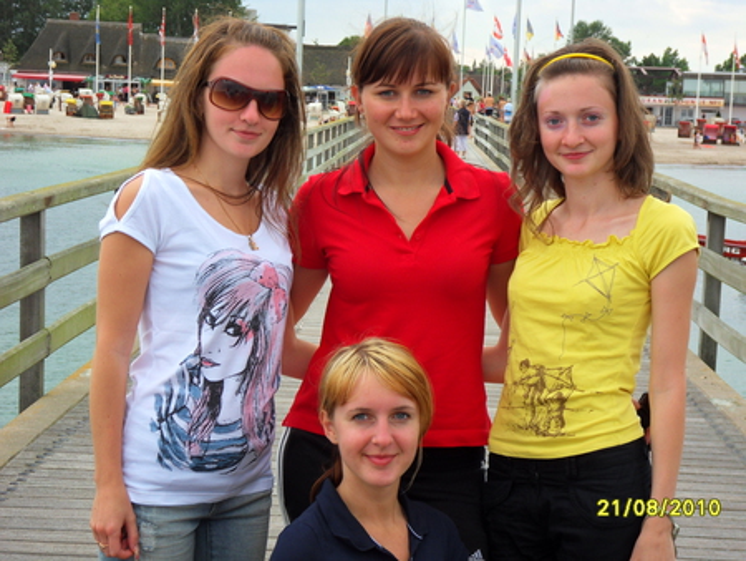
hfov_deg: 24.4
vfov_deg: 18.5
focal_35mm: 80
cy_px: 280
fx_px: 1725
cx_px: 373
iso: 80
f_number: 5.3
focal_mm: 14
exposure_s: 1/60
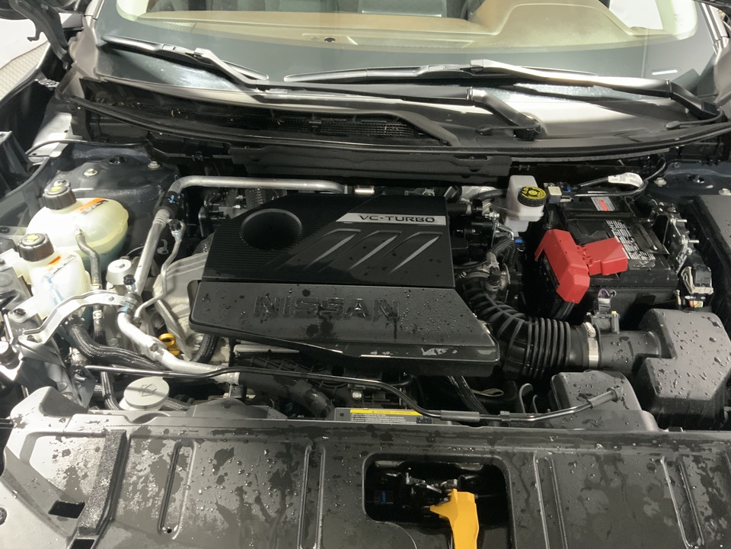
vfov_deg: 48.2
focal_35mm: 29
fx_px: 612
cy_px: 274
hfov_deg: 61.7
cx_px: 366
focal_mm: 3
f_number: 1.8
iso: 250
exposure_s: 1/30
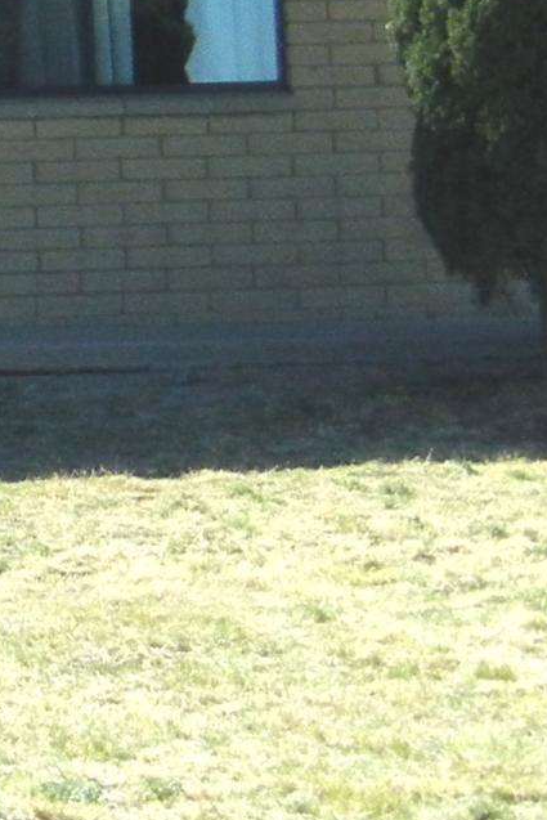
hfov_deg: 8.7
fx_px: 3348
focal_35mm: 147
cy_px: -134
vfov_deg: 13.6
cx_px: -669
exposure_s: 1/494
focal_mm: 5.4
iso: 230
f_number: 7
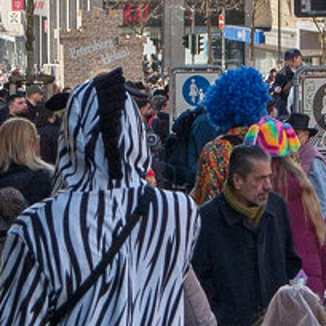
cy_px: 61
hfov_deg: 5.6
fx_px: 3356
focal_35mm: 315
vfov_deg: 5.6
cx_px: 113
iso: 200
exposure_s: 1/640
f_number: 5.6
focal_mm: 42
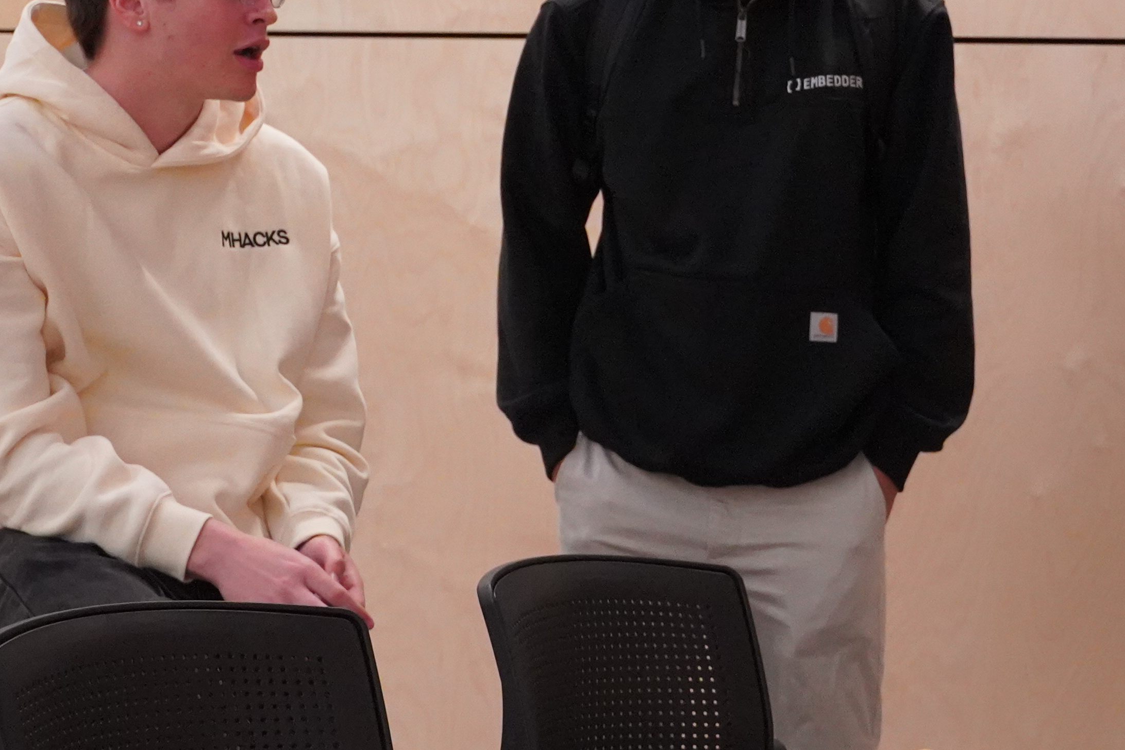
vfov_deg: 12.4
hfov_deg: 18.6
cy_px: 81
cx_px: 676
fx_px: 3437
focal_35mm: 110
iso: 8000
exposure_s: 1/160
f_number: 5
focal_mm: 41
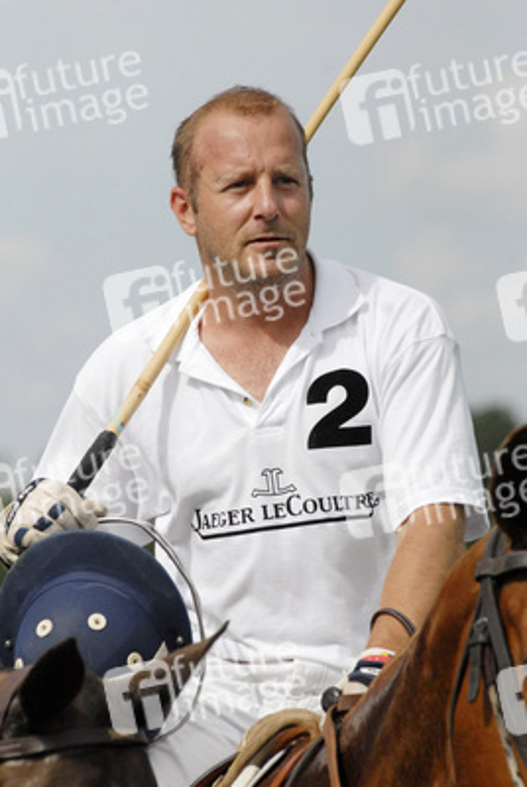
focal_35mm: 300
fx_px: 6564
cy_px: 394
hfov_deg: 4.6
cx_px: 264
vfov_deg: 6.9
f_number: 8
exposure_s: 1/4000
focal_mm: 200
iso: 800
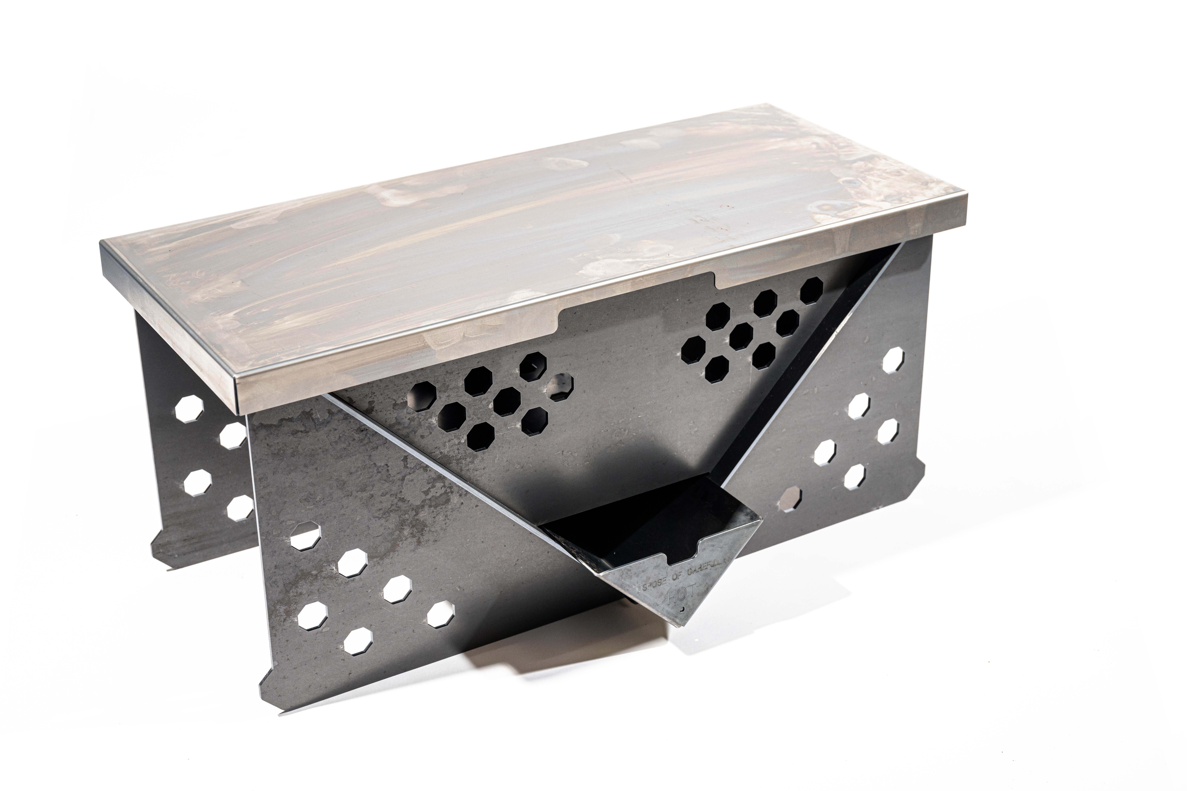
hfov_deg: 35.6
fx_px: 1846
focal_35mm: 56
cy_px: 396
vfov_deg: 24.2
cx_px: 594
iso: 250
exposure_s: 1/125
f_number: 8
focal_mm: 56
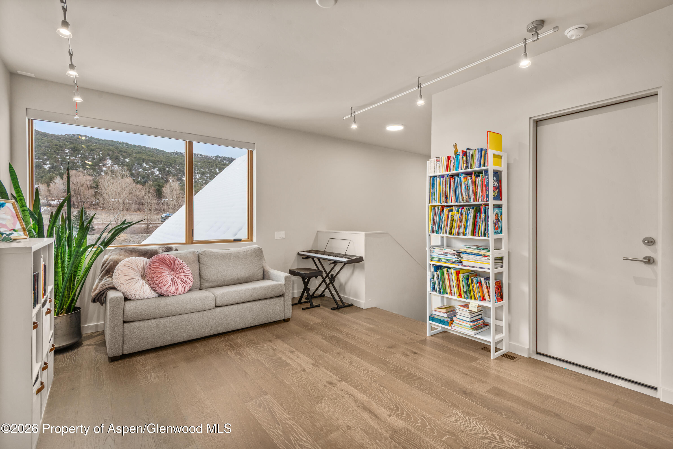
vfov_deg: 70.5
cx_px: 336
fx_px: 318
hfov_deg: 93.3
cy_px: 224
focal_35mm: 17
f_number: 9
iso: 400
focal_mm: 17
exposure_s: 1/2.5
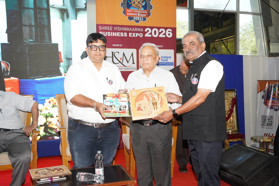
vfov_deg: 36.9
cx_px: 140
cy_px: 93
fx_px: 279
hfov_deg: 53.1
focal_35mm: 36
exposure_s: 1/125
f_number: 5.6
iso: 3200
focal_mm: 36
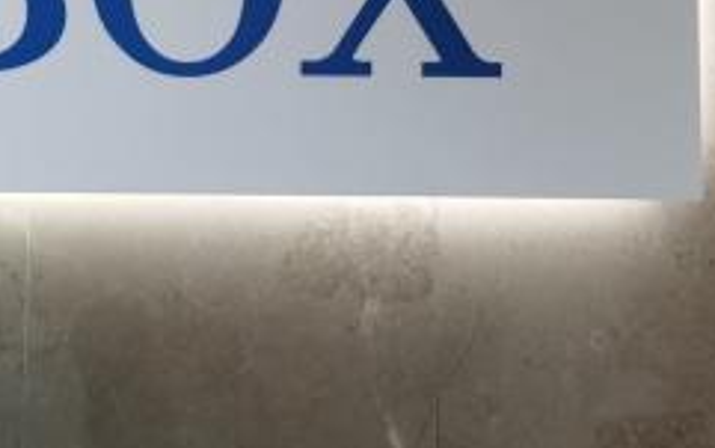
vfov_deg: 13.5
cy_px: -312
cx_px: 208
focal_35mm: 89
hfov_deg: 23.1
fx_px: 1735
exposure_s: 1/50
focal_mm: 5.56
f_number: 1.6
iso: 320
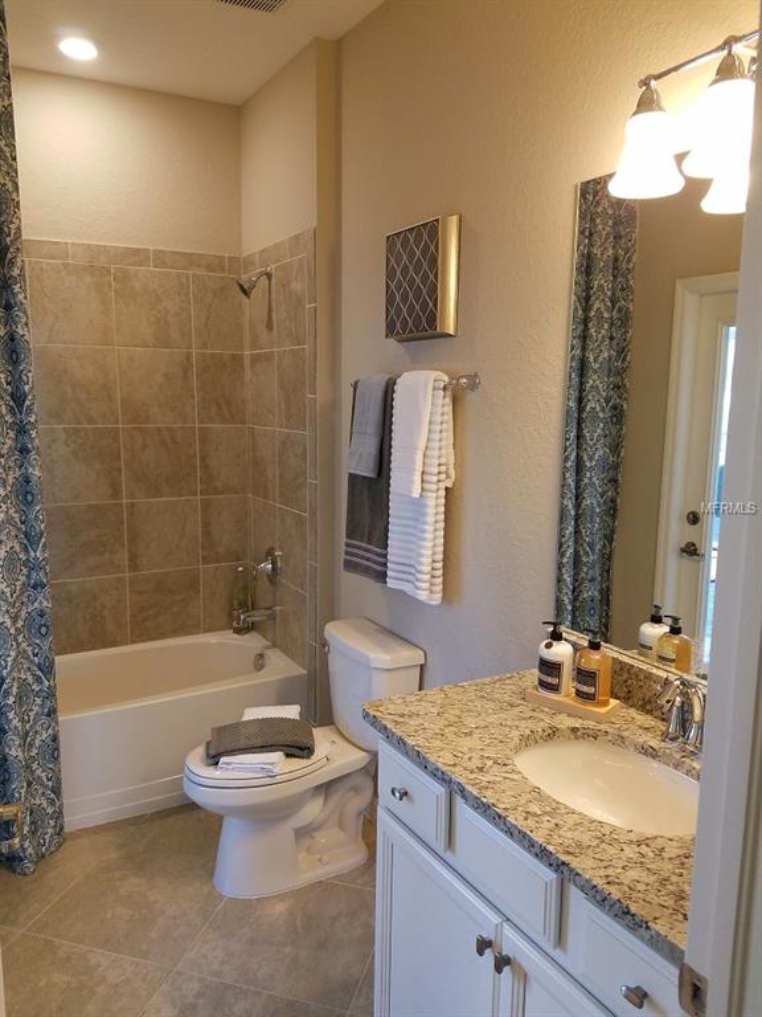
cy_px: 508
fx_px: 763
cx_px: 381
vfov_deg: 67.3
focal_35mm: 26
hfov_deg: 53.1
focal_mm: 4.2
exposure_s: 1/60
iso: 100
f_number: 1.7
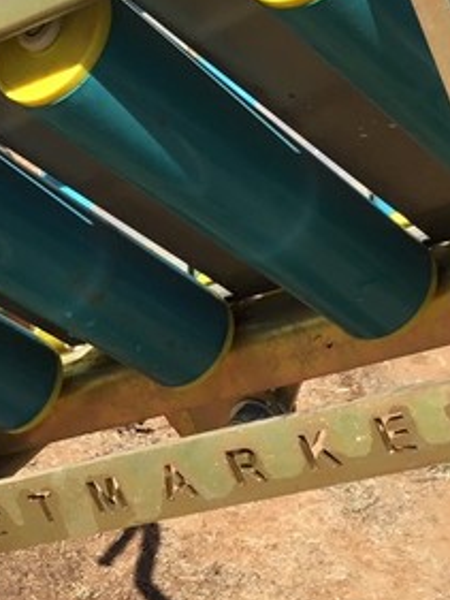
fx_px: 1680
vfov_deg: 20.2
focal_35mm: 97
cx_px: 235
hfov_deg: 15.3
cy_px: 402
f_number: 2.4
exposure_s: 1/1087
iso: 25
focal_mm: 3.3
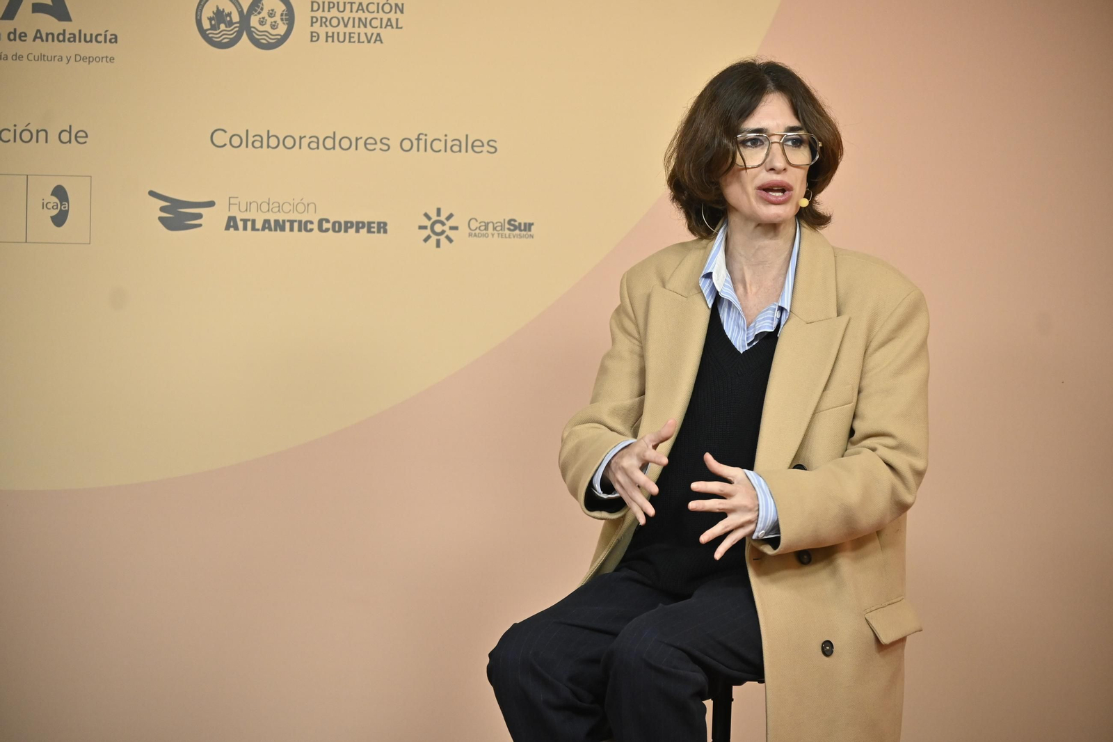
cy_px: 371
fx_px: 6259
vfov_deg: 6.8
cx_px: 556
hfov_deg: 10.2
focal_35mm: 202
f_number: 5.3
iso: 1600
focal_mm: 135
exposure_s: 1/250
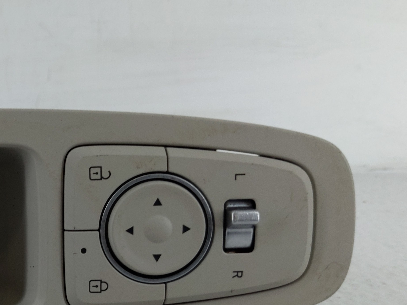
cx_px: -33
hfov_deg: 31.3
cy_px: 243
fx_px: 647
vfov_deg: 26.1
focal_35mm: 55
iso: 58
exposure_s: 1/123
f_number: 1.73
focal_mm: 4.38
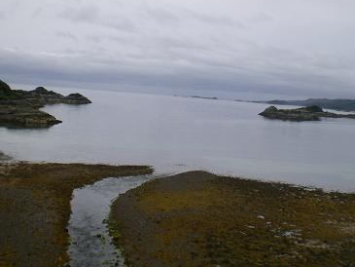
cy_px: 118
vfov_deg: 26.6
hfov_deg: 34.9
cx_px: 179
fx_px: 564
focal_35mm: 55
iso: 64
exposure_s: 1/250
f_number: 4.6
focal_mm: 6.3
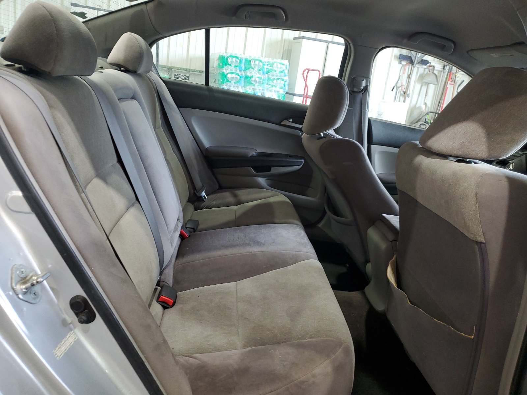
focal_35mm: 26
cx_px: 264
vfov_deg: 53.1
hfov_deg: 67.3
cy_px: 198
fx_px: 396
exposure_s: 1/60.2
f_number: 1.5
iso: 135
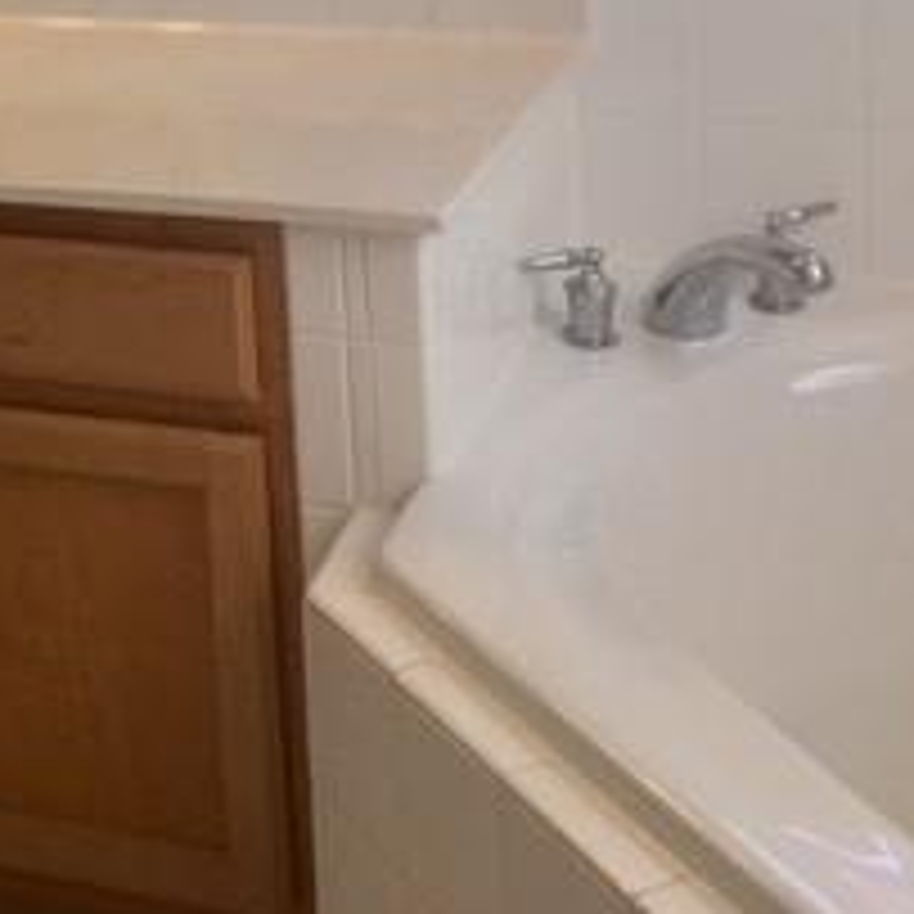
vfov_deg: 20.3
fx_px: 2420
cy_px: -122
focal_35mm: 81
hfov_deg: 20.9
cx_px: 95
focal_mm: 4.15
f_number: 2.2
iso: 25
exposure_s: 1/60
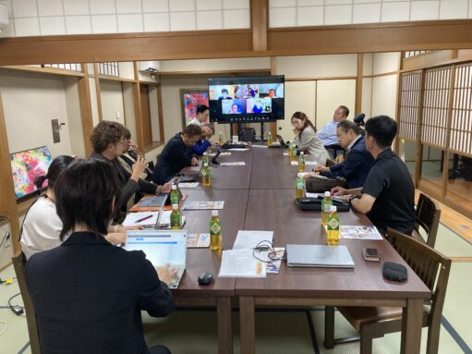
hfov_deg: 63.5
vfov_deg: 49.7
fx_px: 382
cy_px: 177
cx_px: 236
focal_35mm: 28
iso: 160
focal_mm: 3.99
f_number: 1.8
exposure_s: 1/59
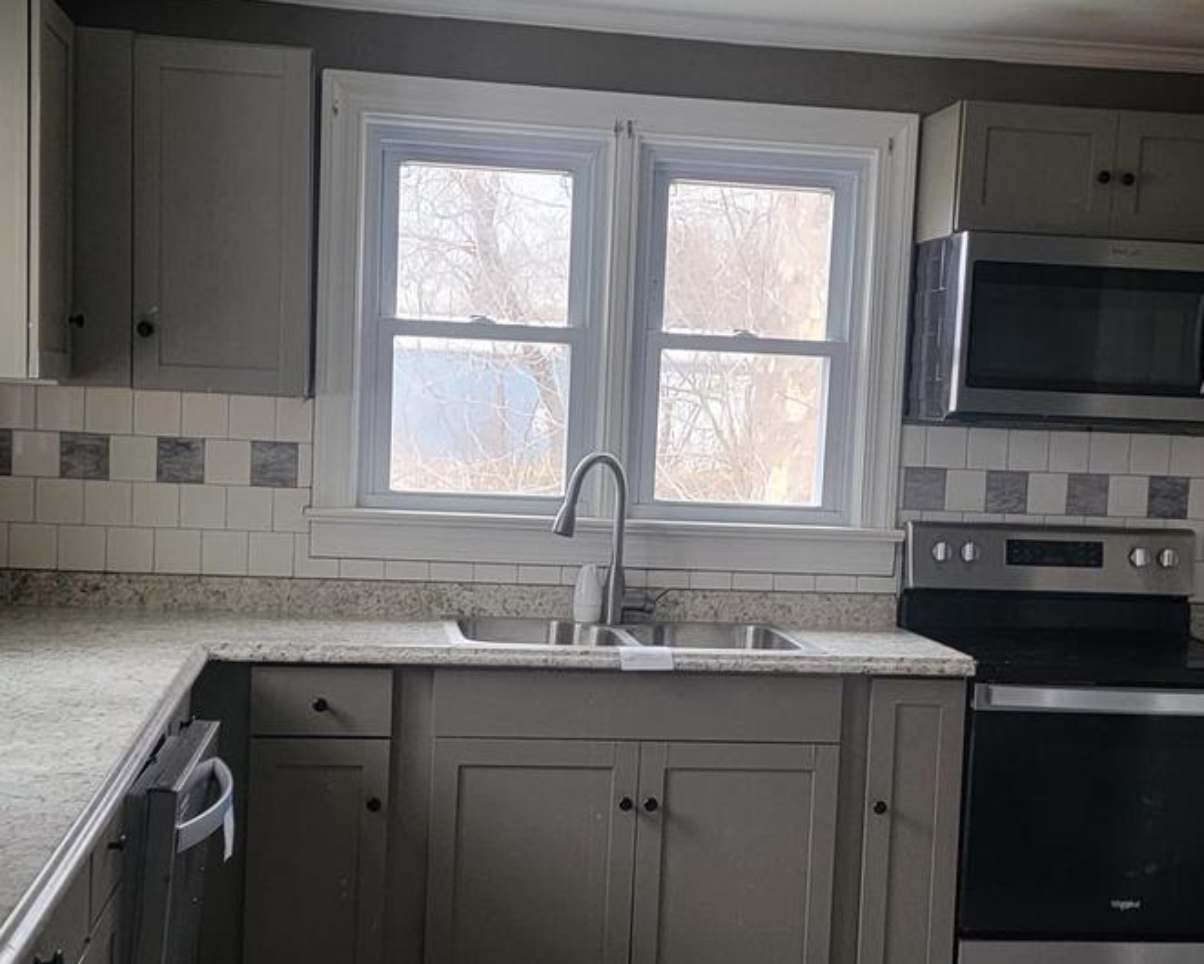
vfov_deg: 29.6
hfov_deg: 36.6
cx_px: 627
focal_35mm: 51
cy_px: 598
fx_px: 1818
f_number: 1.8
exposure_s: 1/40
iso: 200
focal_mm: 6.7
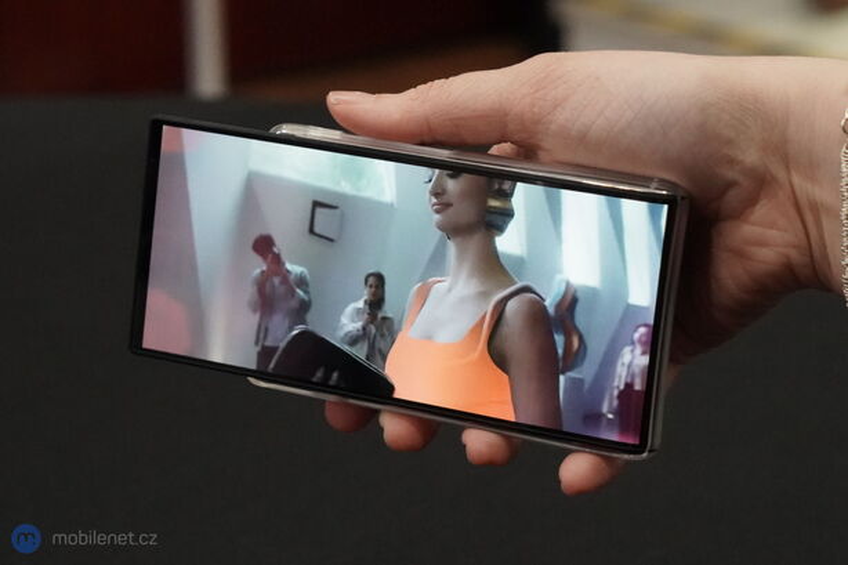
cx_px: 424
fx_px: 1648
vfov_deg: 19.4
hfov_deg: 28.9
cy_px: 282
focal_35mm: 70
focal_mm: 70
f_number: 7.1
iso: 12800
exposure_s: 1/200
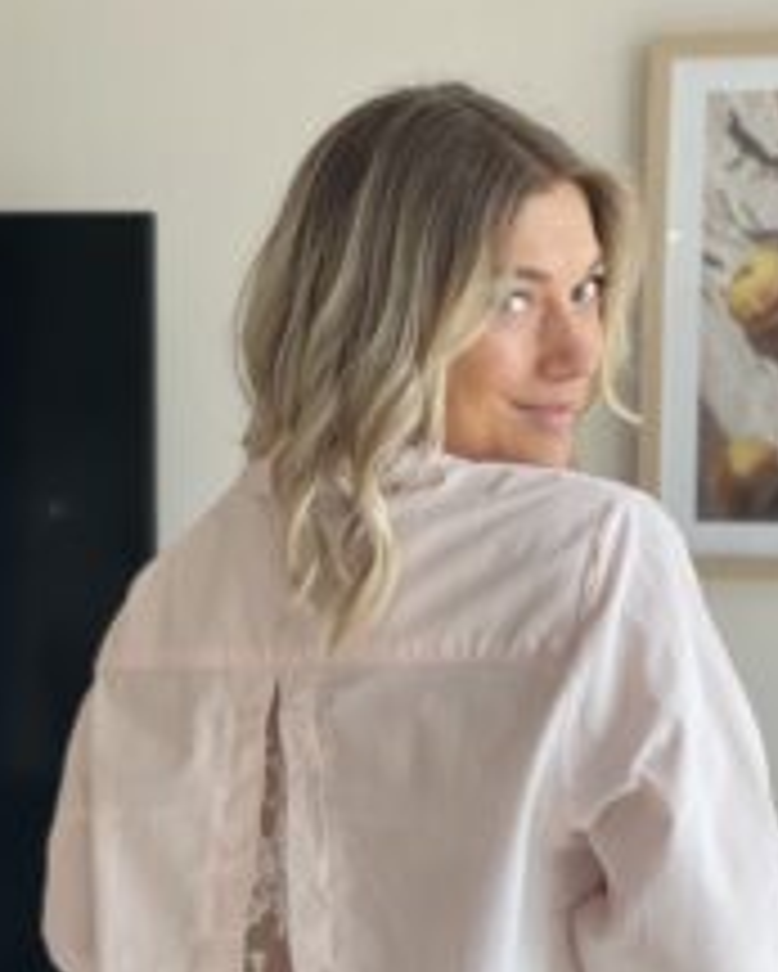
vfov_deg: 20.1
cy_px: 801
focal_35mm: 94
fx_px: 2704
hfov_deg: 16.4
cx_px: 472
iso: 40
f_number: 2
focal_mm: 6
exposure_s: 1/122
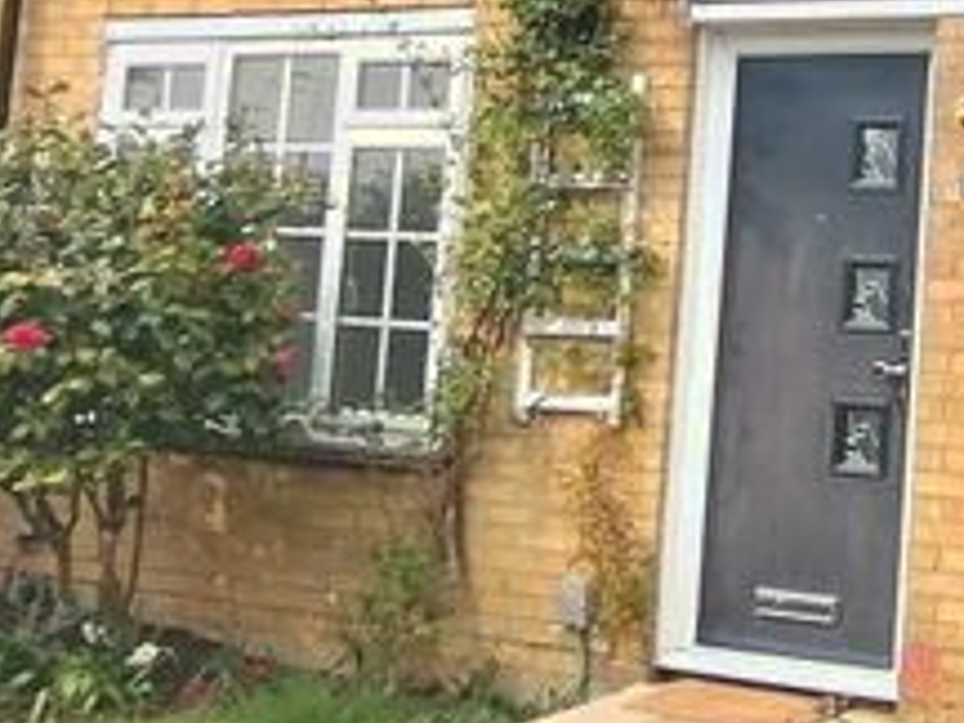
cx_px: 1053
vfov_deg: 26.2
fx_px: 1532
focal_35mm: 55
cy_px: 172
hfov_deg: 31.2
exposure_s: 1/929
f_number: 2.4
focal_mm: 2.7
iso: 50
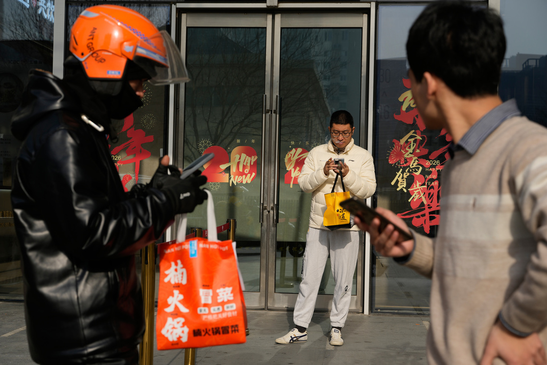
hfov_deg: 34.5
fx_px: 881
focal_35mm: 58
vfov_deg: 23.4
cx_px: 274
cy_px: 182
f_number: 5.6
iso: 100
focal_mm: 58
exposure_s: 1/640
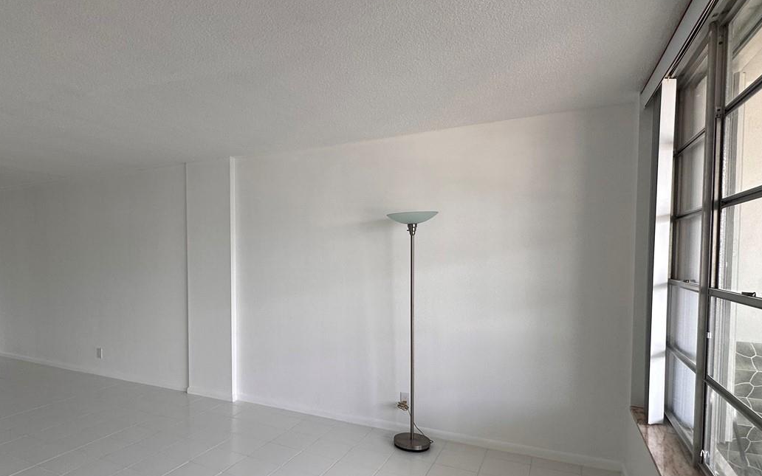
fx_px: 478
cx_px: 277
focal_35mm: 23
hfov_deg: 75.5
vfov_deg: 52.7
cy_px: 280
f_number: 2.2
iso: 40
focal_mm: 2.22
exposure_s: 1/133
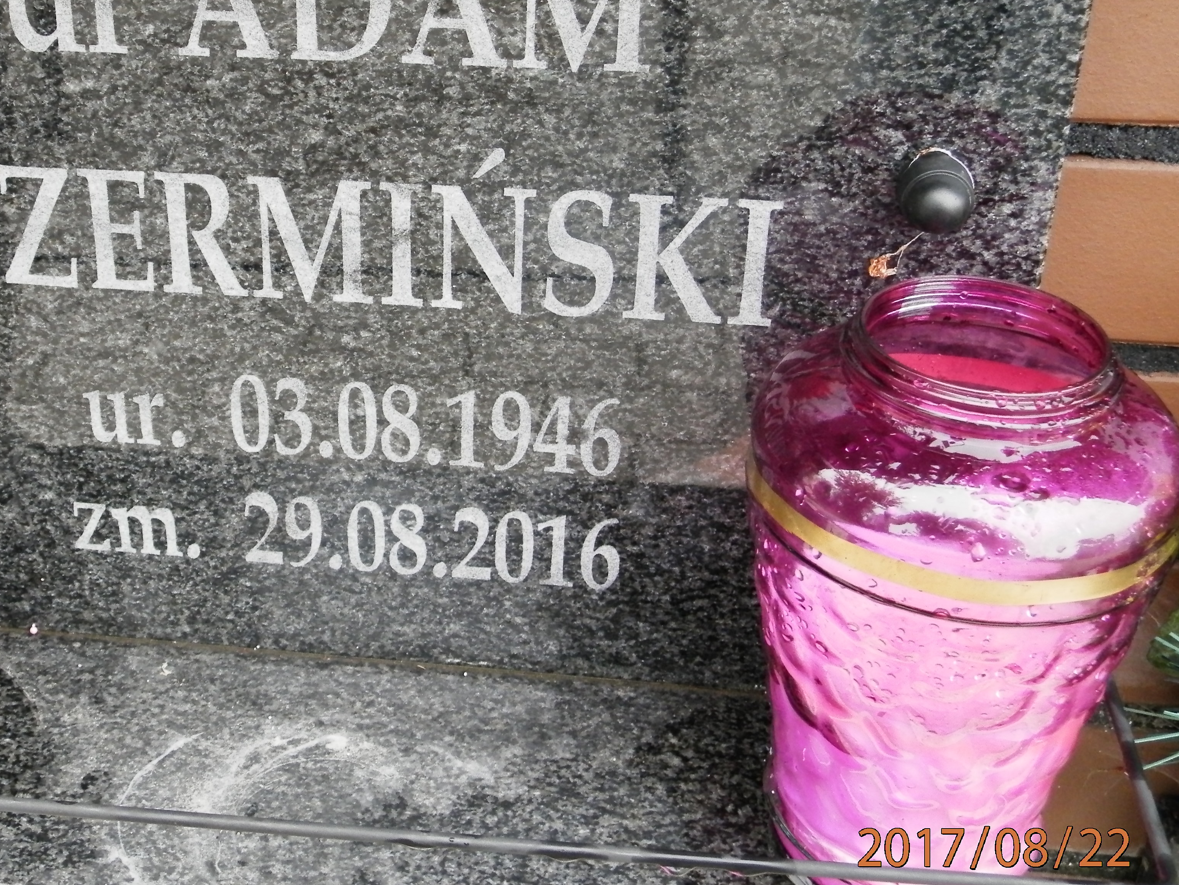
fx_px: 1737
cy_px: 326
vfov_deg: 28.4
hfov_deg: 36.9
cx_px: 354
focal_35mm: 51
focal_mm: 6.1
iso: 200
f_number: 3.3
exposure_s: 1/30
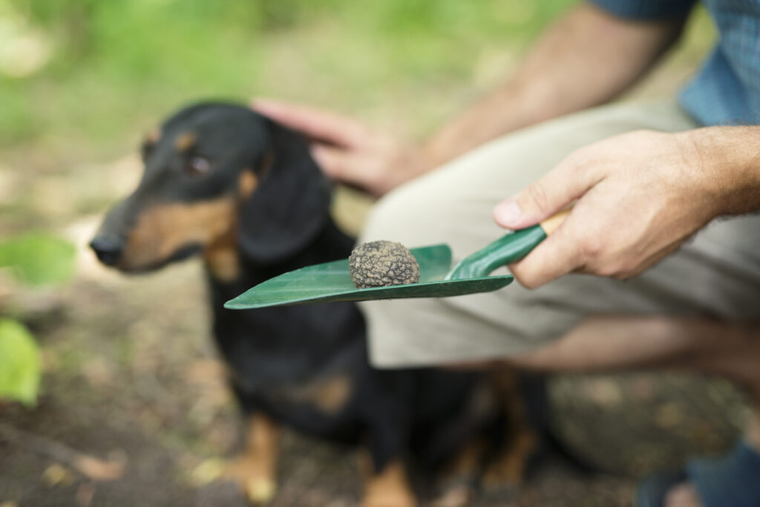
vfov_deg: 27.0
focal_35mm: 50
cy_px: 254
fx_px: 1056
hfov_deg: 39.6
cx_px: 380
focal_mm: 50
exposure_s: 1/320
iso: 500
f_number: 1.8
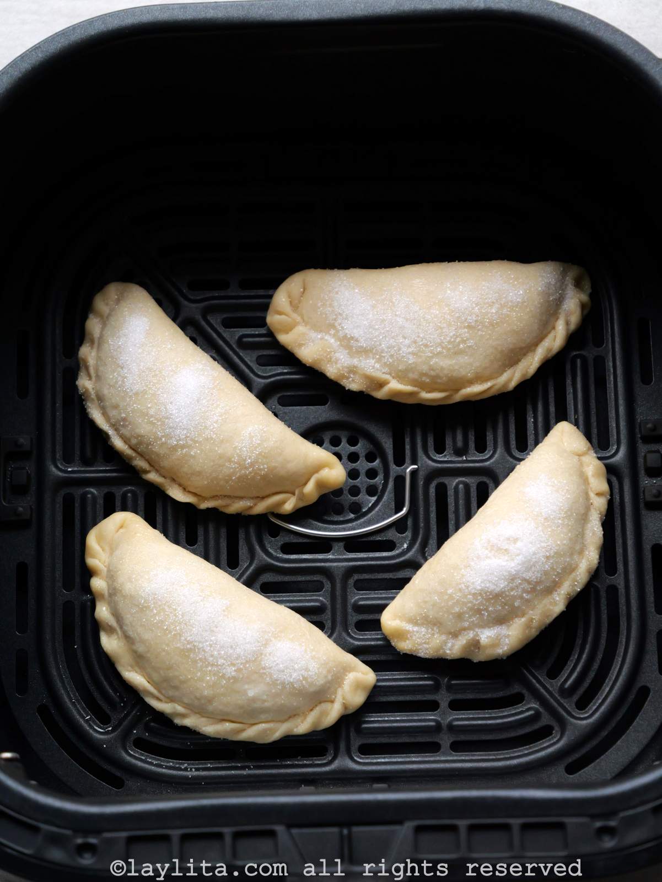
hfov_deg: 12.4
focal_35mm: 120
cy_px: 441
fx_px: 3058
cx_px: 331
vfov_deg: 16.4
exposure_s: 1/125
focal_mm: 60
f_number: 4
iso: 1600
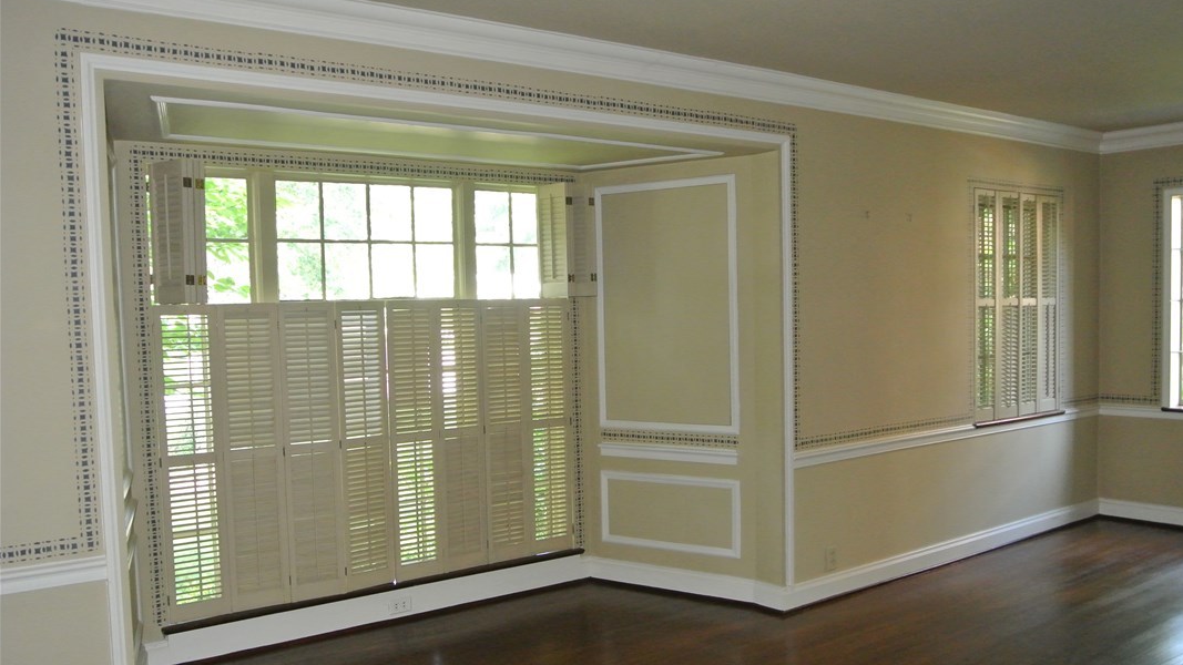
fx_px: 1035
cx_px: 599
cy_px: 392
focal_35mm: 33
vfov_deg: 35.5
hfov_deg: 59.5
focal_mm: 11.8
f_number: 3.8
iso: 1100
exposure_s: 1/60
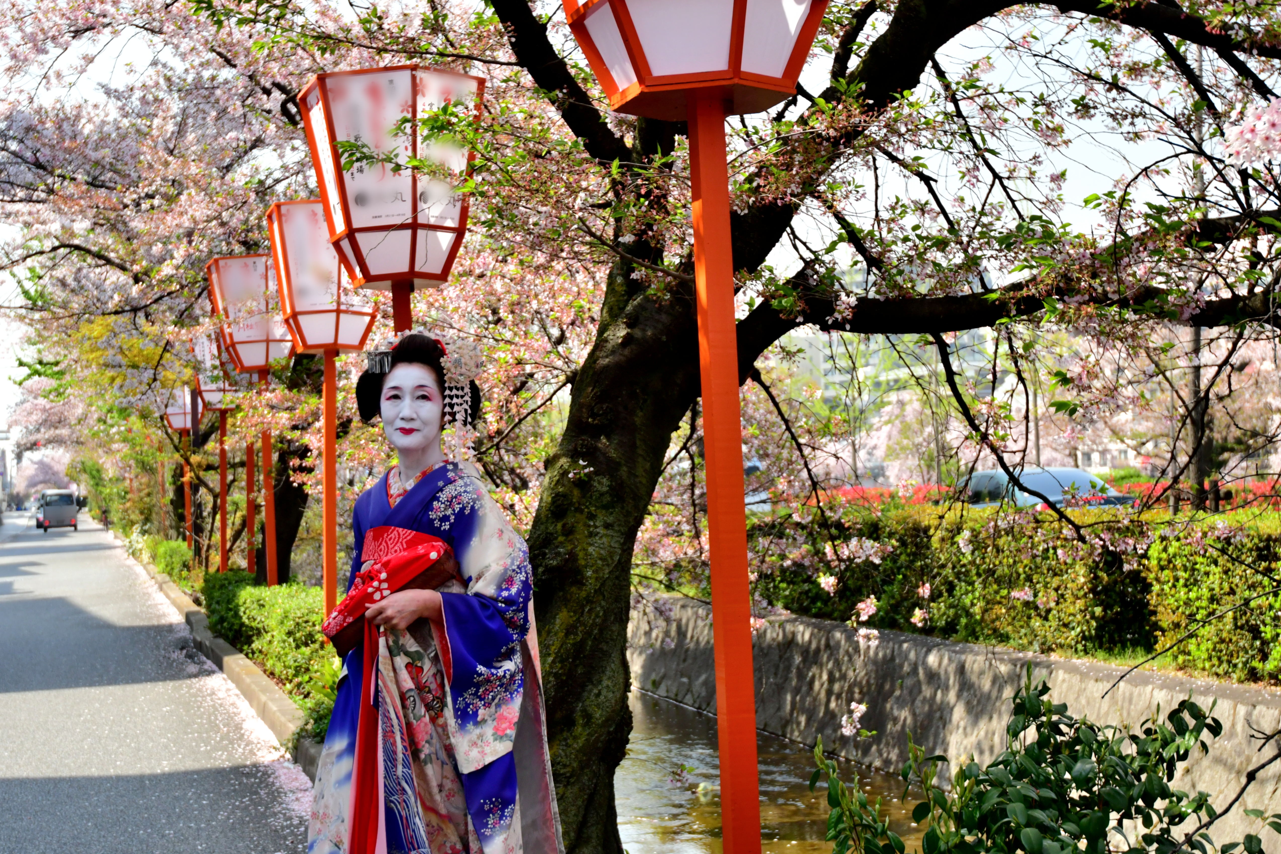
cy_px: 390
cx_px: 633
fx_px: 2047
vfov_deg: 23.5
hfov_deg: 34.7
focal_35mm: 58
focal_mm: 35
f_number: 4
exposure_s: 1/800
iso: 500
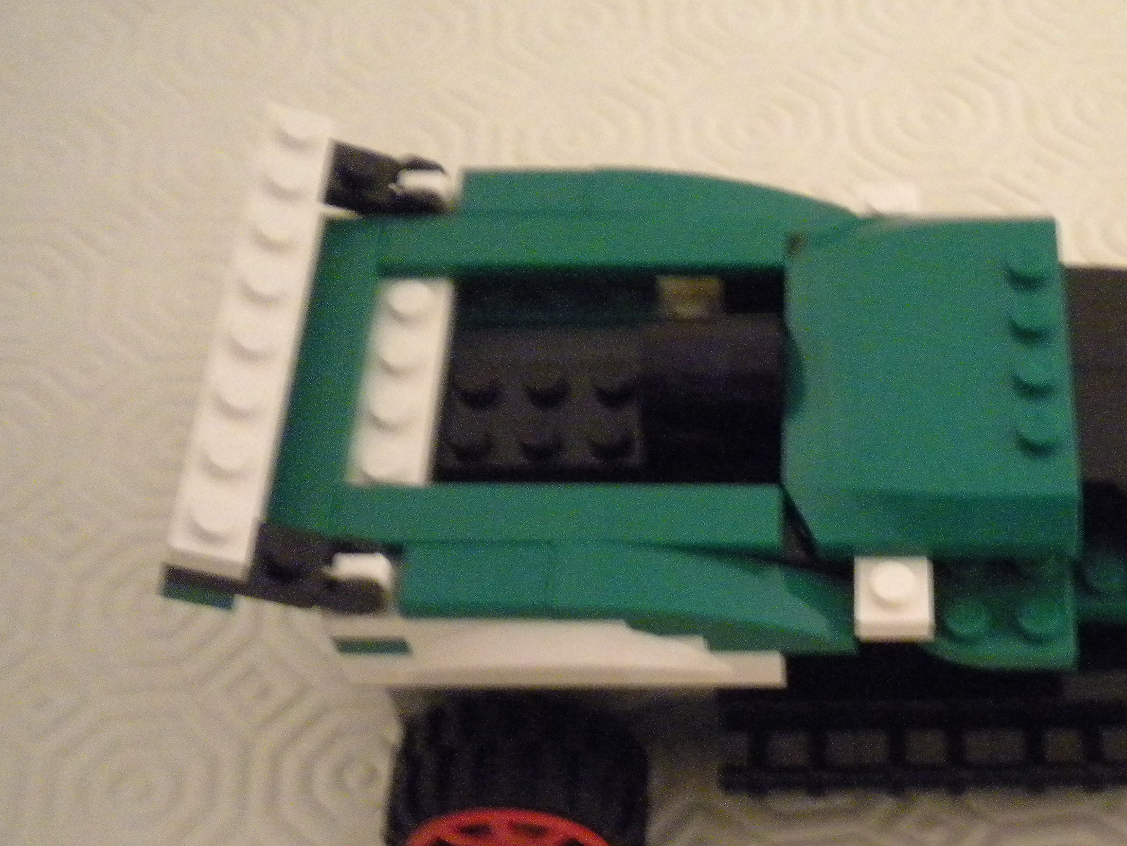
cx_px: 929
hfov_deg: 31.2
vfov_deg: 24.3
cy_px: 562
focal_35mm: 60
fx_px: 1953
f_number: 3.1
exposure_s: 1/7.1
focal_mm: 6.3
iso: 800
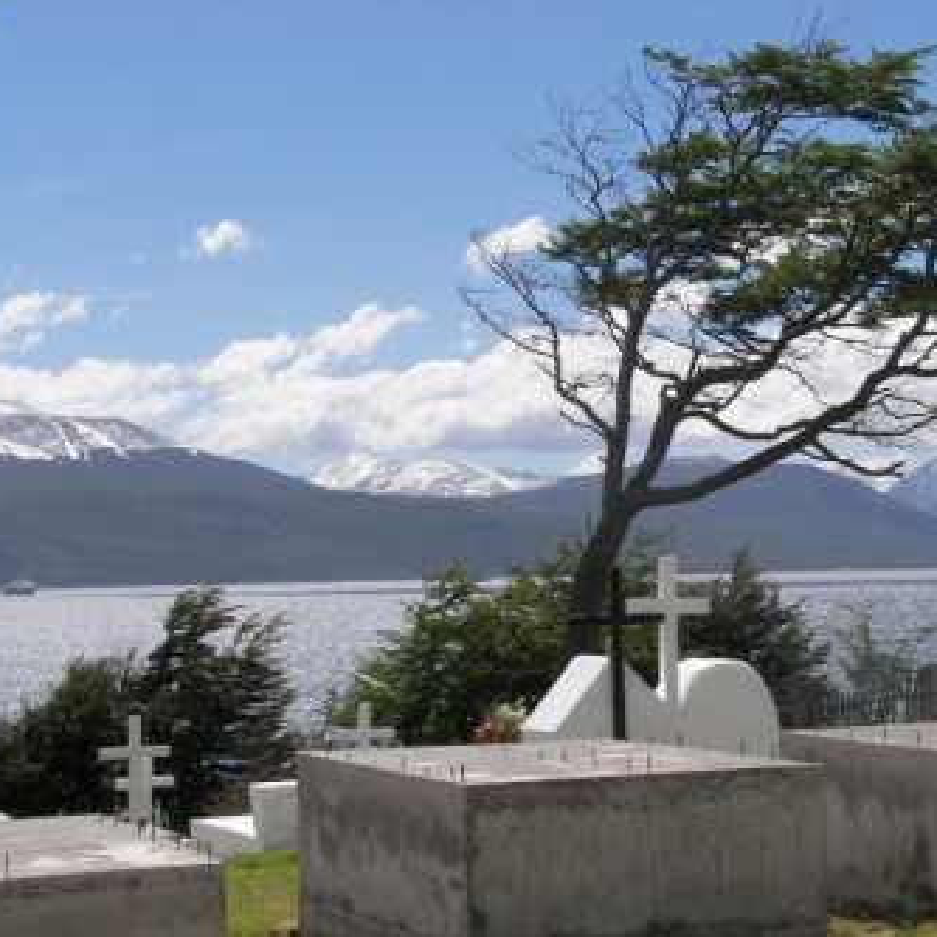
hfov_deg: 22.8
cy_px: 467
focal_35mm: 76
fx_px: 2327
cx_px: 512
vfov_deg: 22.8
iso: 50
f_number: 5.6
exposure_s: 1/500
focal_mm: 10.6
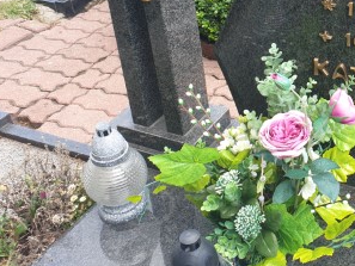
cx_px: 347
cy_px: 29
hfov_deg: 31.9
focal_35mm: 56
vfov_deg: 25.3
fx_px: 575
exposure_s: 1/175
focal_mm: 4.3
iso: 50
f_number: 2.4
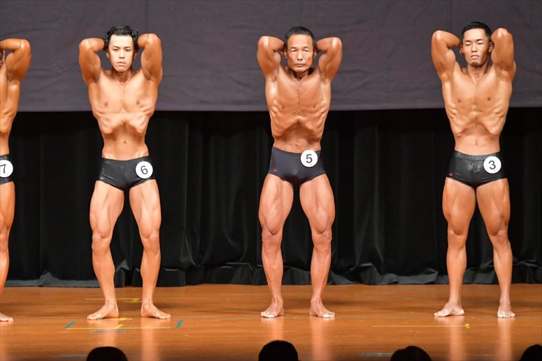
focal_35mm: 285
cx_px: 271
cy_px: 180
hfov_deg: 7.2
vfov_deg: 4.8
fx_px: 4289
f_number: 5.6
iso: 8000
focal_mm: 190
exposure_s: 1/400
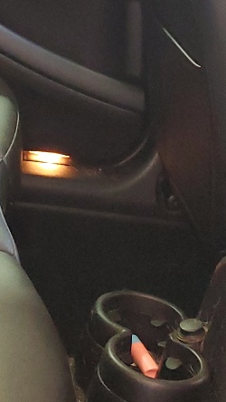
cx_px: -23
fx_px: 1086
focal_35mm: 102
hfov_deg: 11.7
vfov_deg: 20.4
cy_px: 27
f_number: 1.5
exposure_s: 1/15
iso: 292
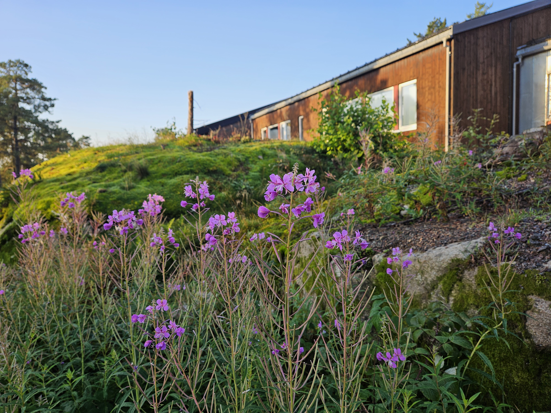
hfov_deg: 73.9
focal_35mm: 23
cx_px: 276
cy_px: 206
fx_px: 366
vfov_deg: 58.9
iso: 25
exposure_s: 1/358
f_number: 1.8
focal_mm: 5.4
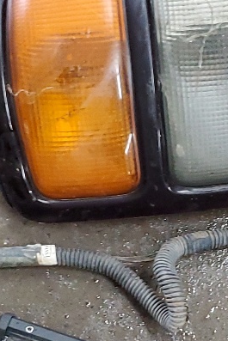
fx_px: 1035
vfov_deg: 18.5
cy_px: 292
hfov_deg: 12.4
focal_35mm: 109
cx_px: 232
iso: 289
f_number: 1.5
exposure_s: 1/60.2
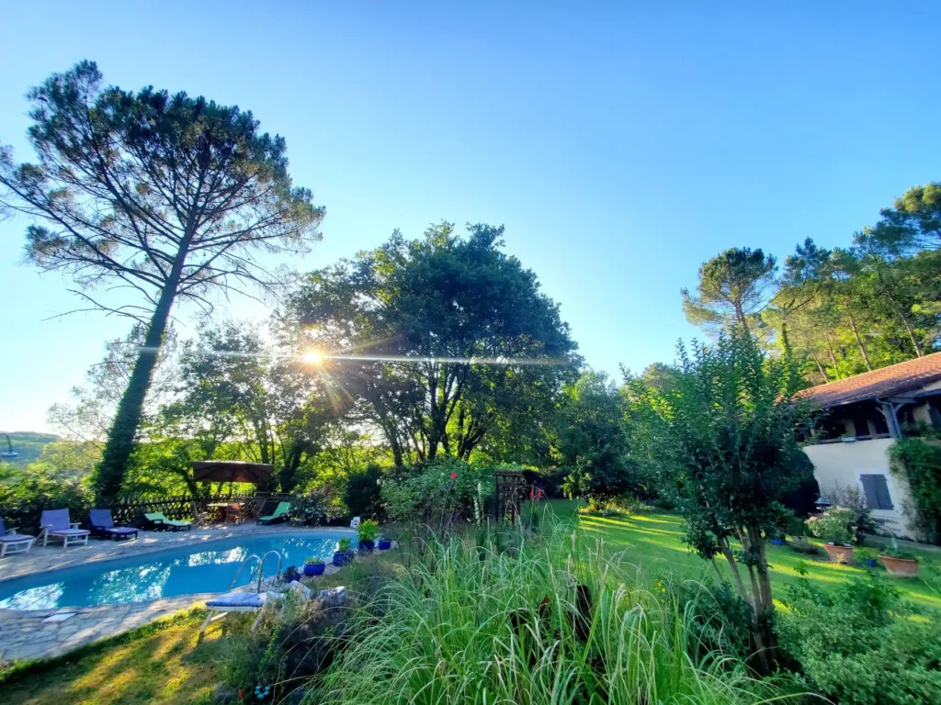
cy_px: 352
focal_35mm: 13
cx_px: 470
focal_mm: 1.8
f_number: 2.2
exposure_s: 1/301
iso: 50
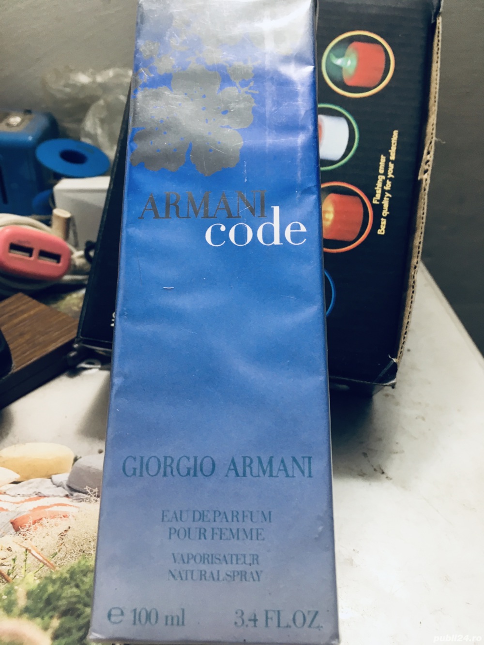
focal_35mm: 29
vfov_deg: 61.7
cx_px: 242
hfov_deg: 48.2
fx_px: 541
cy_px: 322
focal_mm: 4.15
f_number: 2.2
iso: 80
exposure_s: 1/33
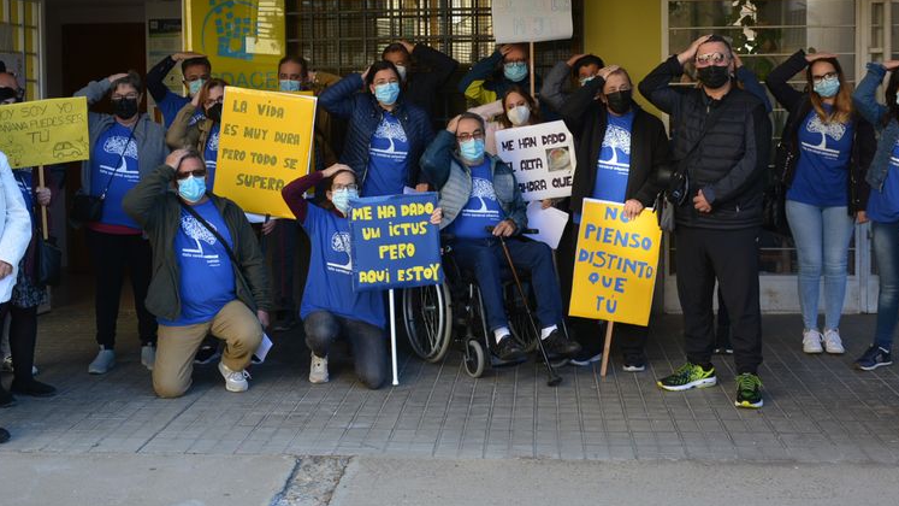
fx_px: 1144
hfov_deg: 42.9
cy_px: 148
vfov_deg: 24.7
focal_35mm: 48
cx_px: 430
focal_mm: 24
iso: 100
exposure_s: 1/90
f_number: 4.8
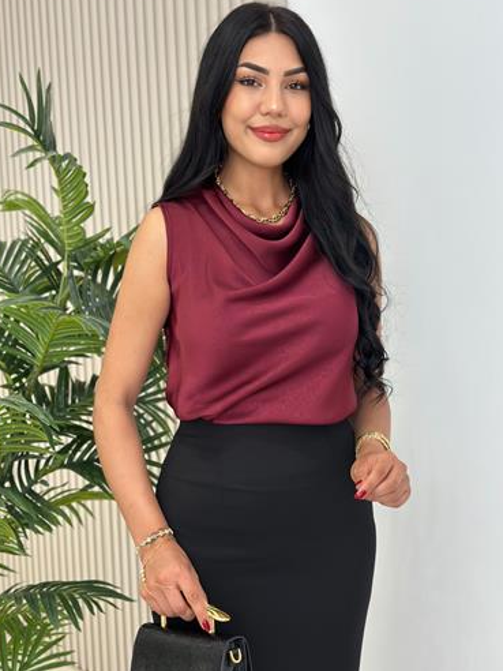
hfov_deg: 28.0
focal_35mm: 52
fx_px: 1007
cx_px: 256
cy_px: 343
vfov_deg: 36.8
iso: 80
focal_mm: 6.86
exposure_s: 1/141
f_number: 1.78
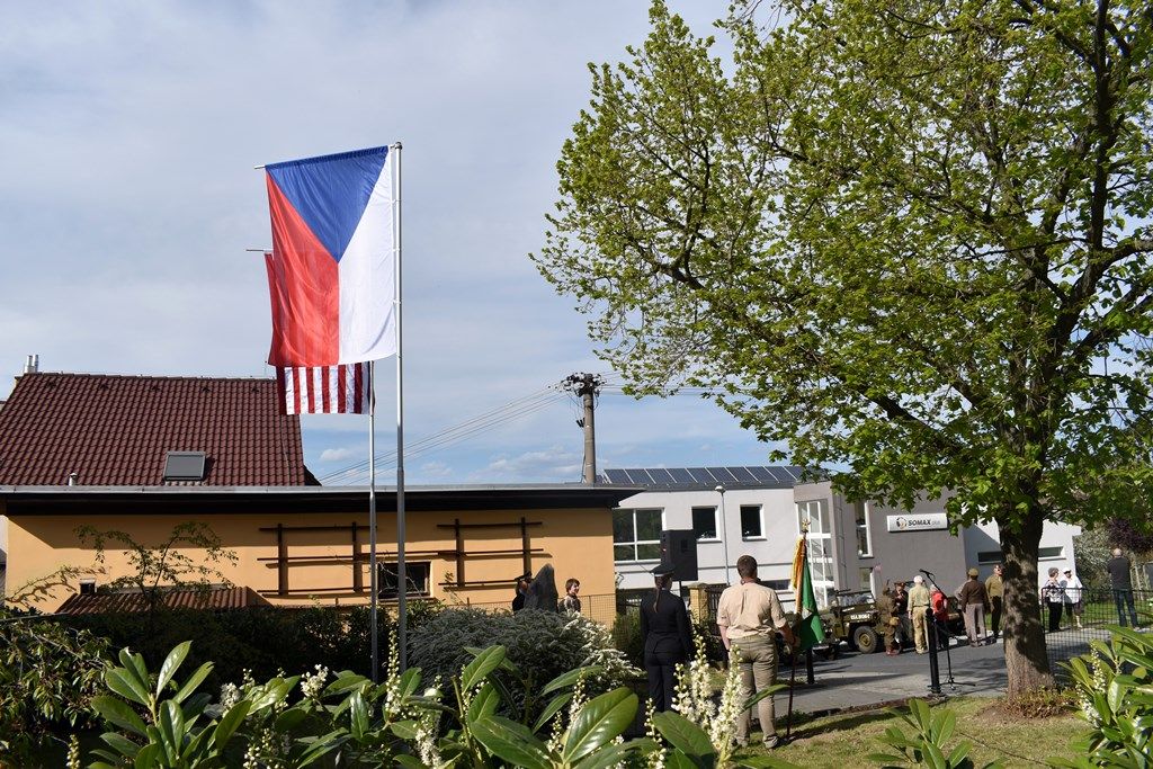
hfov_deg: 67.4
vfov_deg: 47.9
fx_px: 865
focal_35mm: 27
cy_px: 384
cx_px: 576
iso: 100
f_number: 8
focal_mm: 18
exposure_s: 1/400
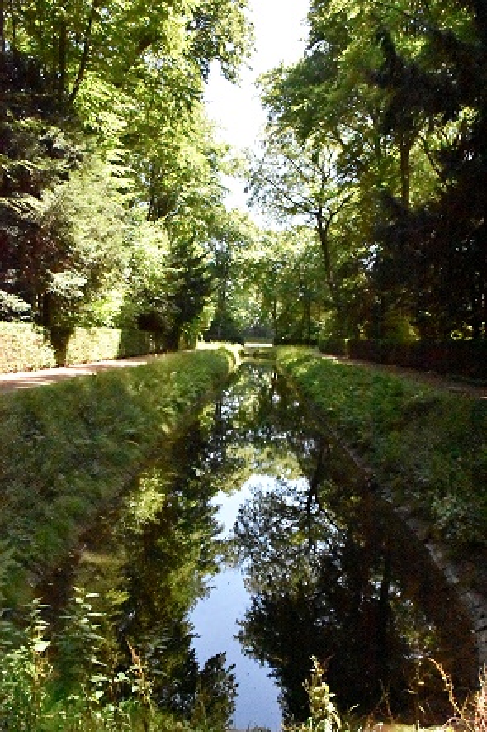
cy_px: 366
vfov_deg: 67.4
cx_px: 244
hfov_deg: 47.9
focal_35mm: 27
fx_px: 548
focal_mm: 18
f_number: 11
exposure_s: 1/2500
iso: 20000
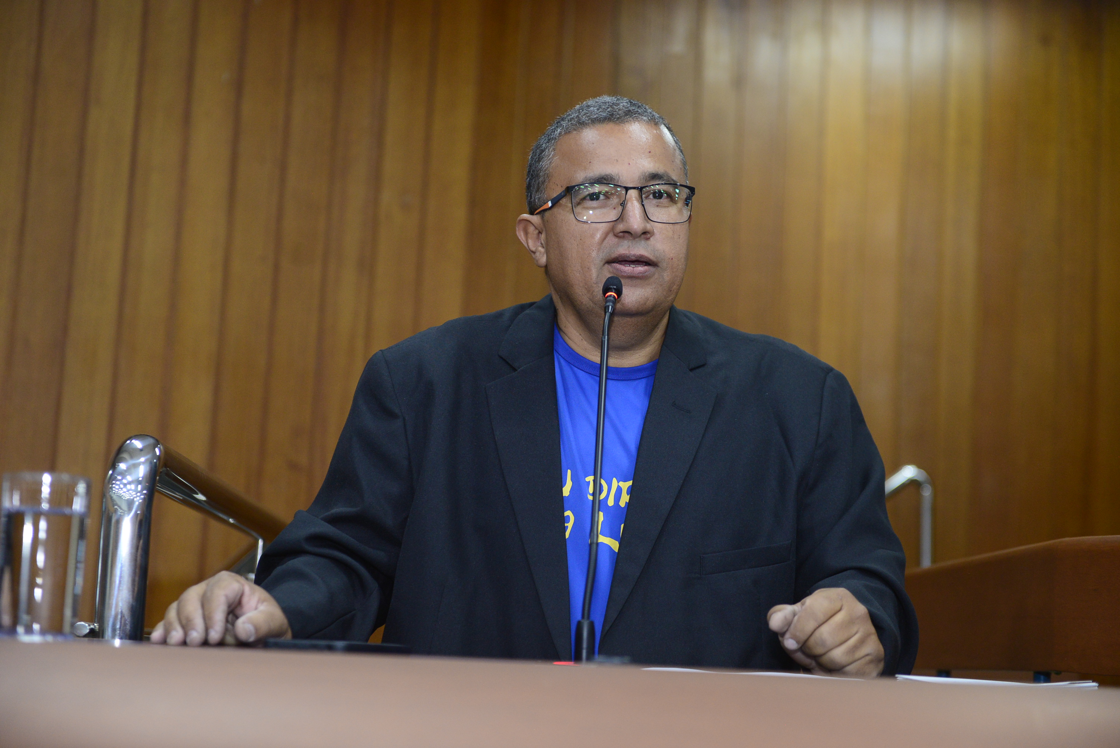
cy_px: 374
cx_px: 560
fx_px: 2178
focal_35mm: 70
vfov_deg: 19.5
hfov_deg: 28.8
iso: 2000
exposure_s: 1/125
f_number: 4.5
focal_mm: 70
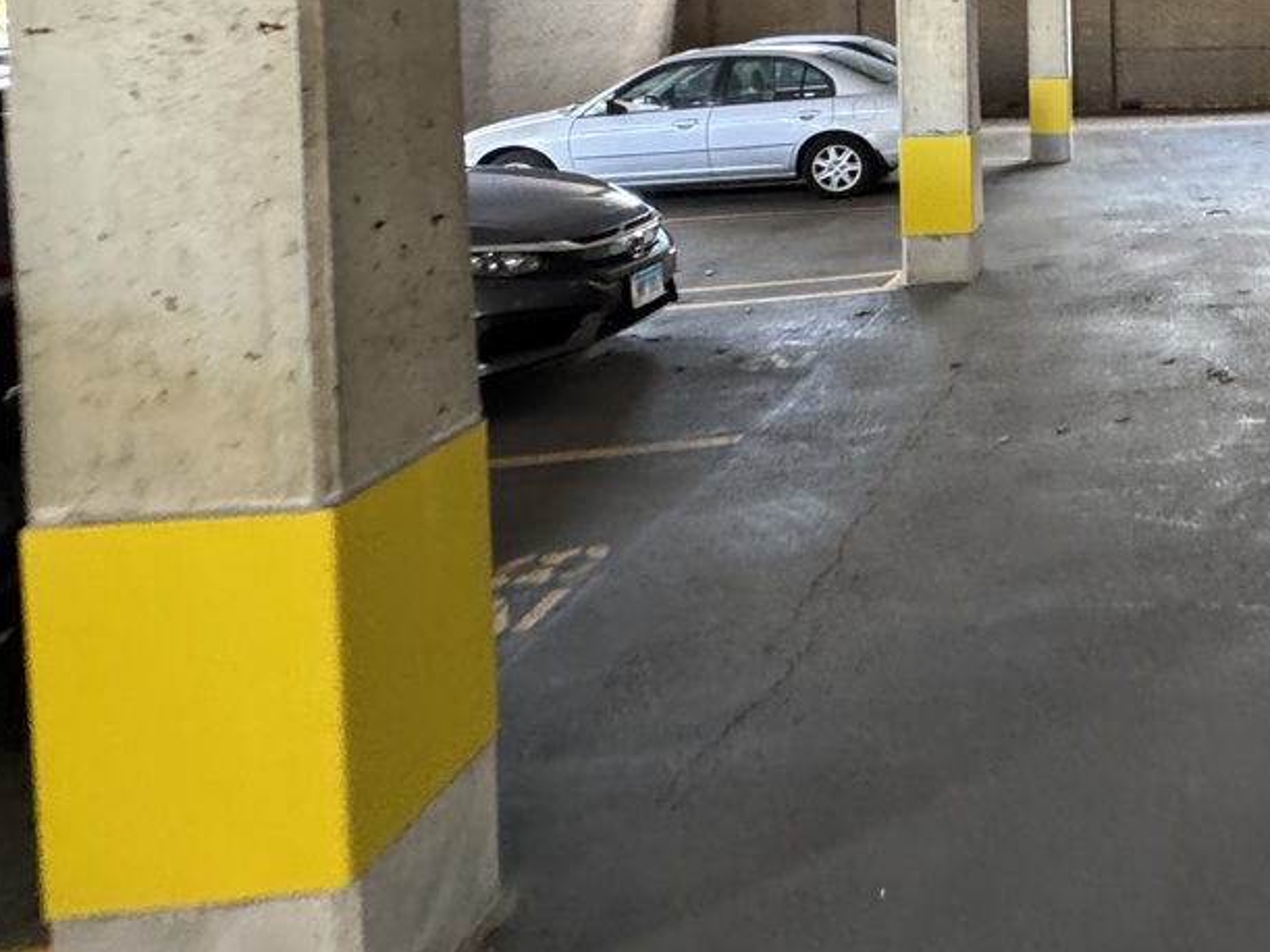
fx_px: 1210
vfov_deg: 39.0
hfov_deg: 43.4
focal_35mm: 33
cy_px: 48
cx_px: 1384
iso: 320
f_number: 2.2
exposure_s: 1/60
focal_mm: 2.22
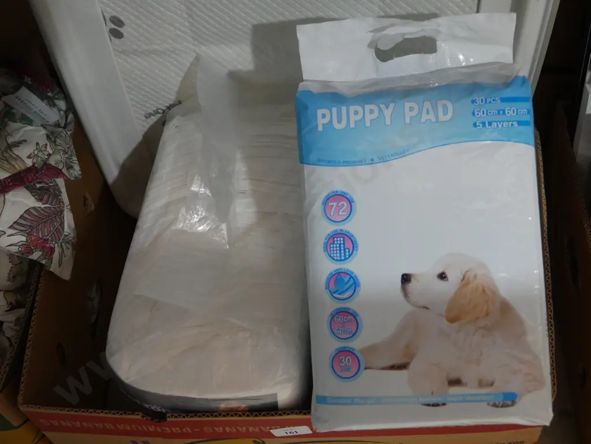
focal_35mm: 46
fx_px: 786
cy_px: 222
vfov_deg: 31.5
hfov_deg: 41.2
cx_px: 296
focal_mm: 23
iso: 2000
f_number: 5.1
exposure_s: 1/60
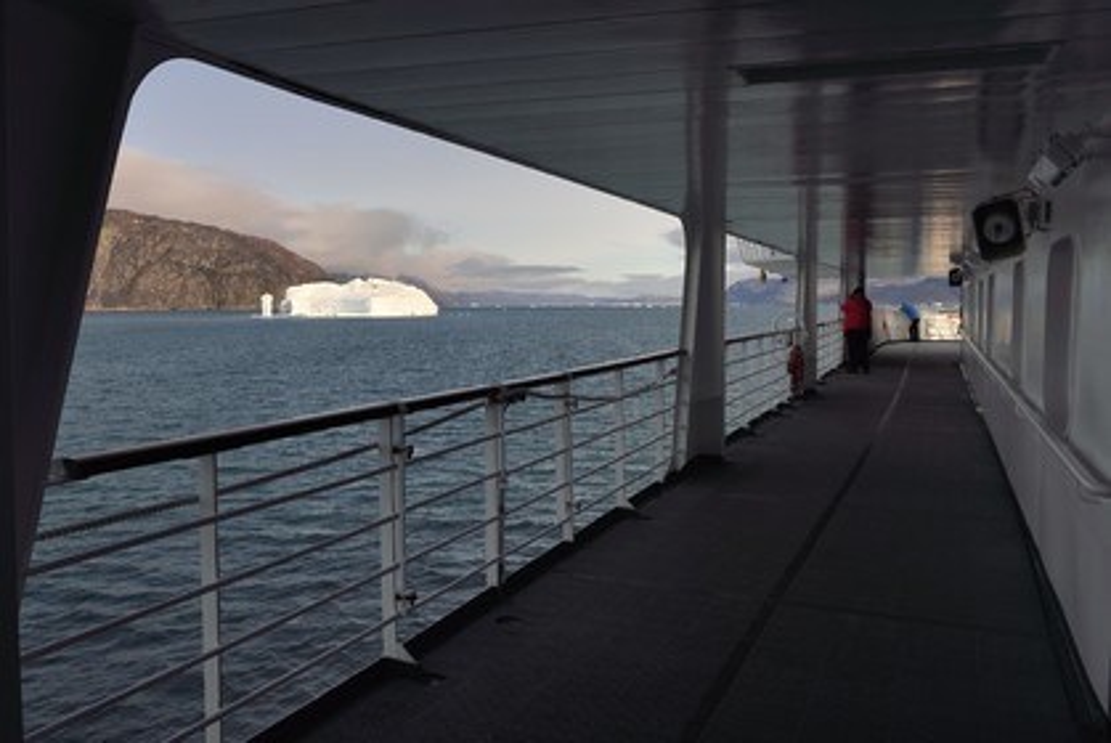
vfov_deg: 43.7
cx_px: 556
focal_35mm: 30
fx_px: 926
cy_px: 372
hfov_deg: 61.9
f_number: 10
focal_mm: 30
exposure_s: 1/500
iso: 200
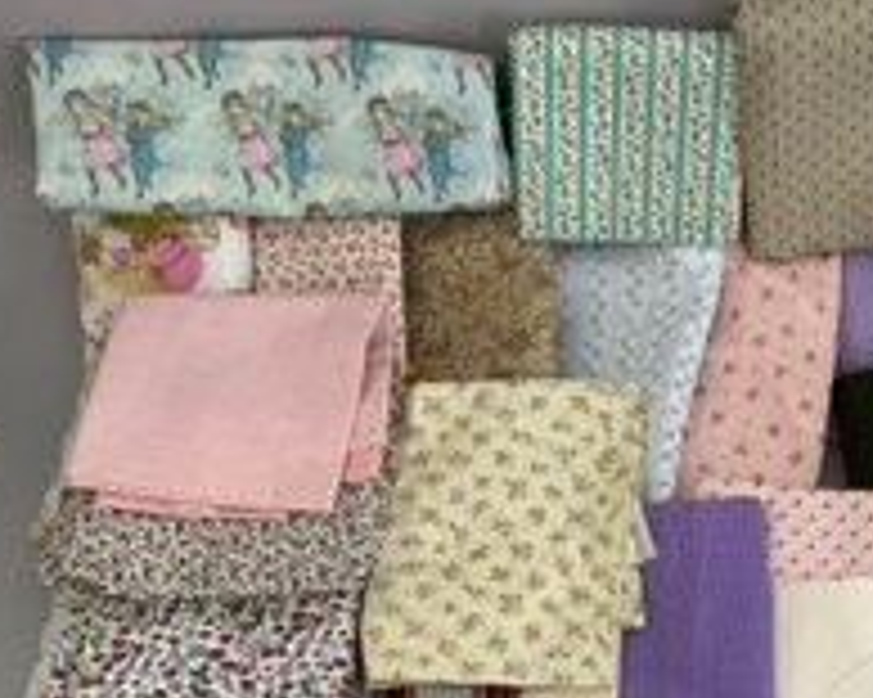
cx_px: 740
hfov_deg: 35.7
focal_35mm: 50
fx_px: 1291
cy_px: 561
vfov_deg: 29.5
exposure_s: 1/104
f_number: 1.8
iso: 64
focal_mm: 3
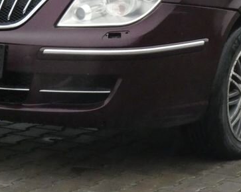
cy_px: -32
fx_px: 1590
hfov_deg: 8.7
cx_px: 163
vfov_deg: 6.9
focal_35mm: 223
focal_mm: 14.5
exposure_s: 1/80
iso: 800
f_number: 5.6
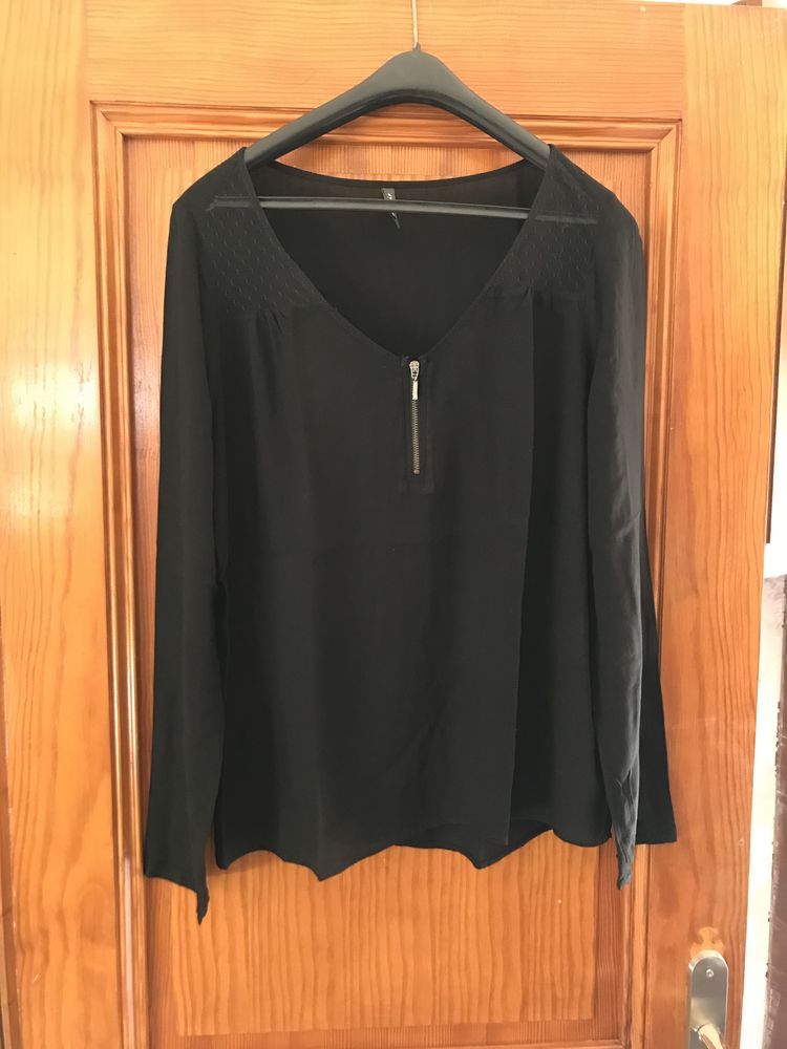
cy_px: 524
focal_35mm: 28
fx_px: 849
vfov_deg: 63.4
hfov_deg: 49.7
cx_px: 394
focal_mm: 3.99
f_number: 1.8
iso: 100
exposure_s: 1/11
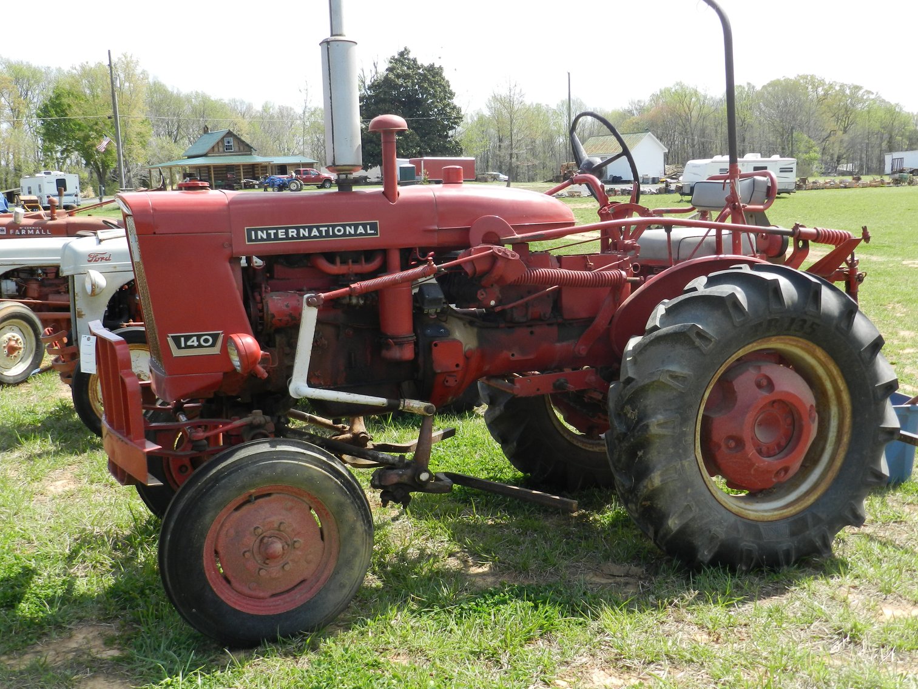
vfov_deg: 37.7
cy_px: 344
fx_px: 1008
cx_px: 459
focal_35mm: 38
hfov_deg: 49.0
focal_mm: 6.7
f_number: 4
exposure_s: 1/500
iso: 160
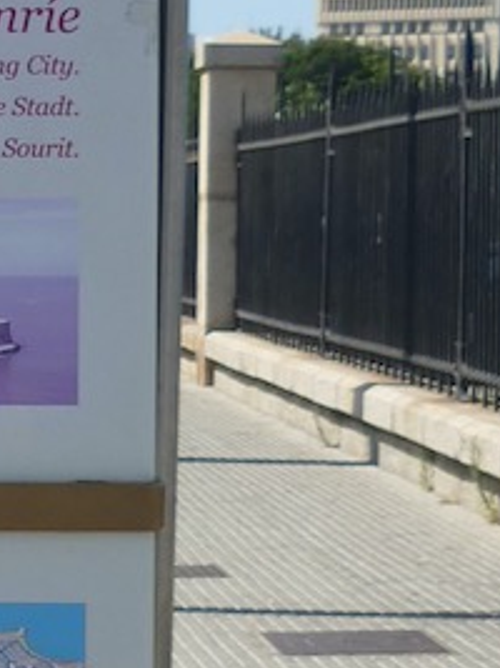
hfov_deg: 10.2
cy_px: 369
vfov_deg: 14.1
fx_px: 2698
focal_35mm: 140
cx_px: -280
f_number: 8
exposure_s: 1/160
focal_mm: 5.5
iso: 80
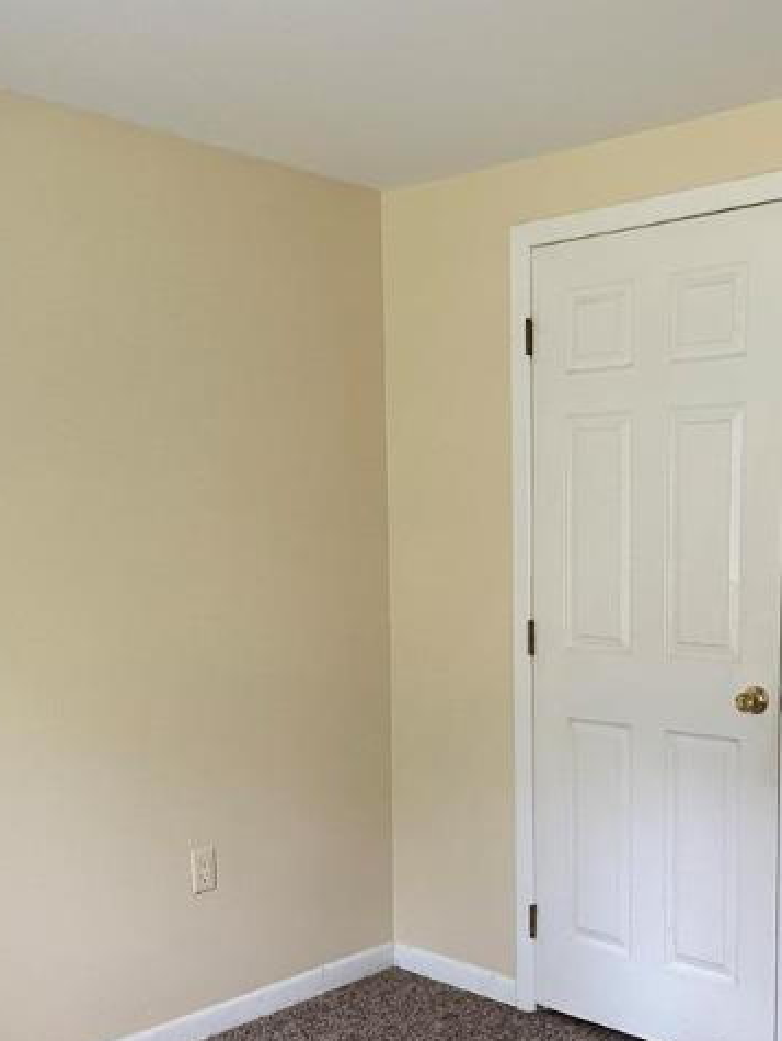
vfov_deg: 44.3
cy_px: 664
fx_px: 1263
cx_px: 572
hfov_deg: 33.8
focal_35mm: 42
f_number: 1.6
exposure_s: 1/60
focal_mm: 4.2
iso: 400
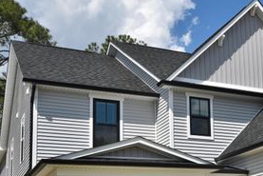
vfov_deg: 20.6
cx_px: 218
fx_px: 475
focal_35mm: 65
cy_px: 156
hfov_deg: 30.1
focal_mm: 24
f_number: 9
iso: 200
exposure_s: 1/640
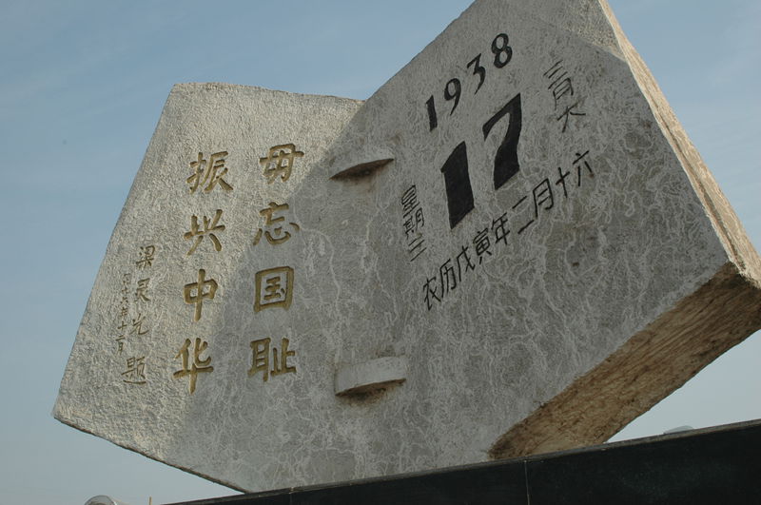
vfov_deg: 31.8
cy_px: 252
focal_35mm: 42
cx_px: 380
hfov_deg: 46.5
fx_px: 887
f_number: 11
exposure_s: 1/200
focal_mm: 28
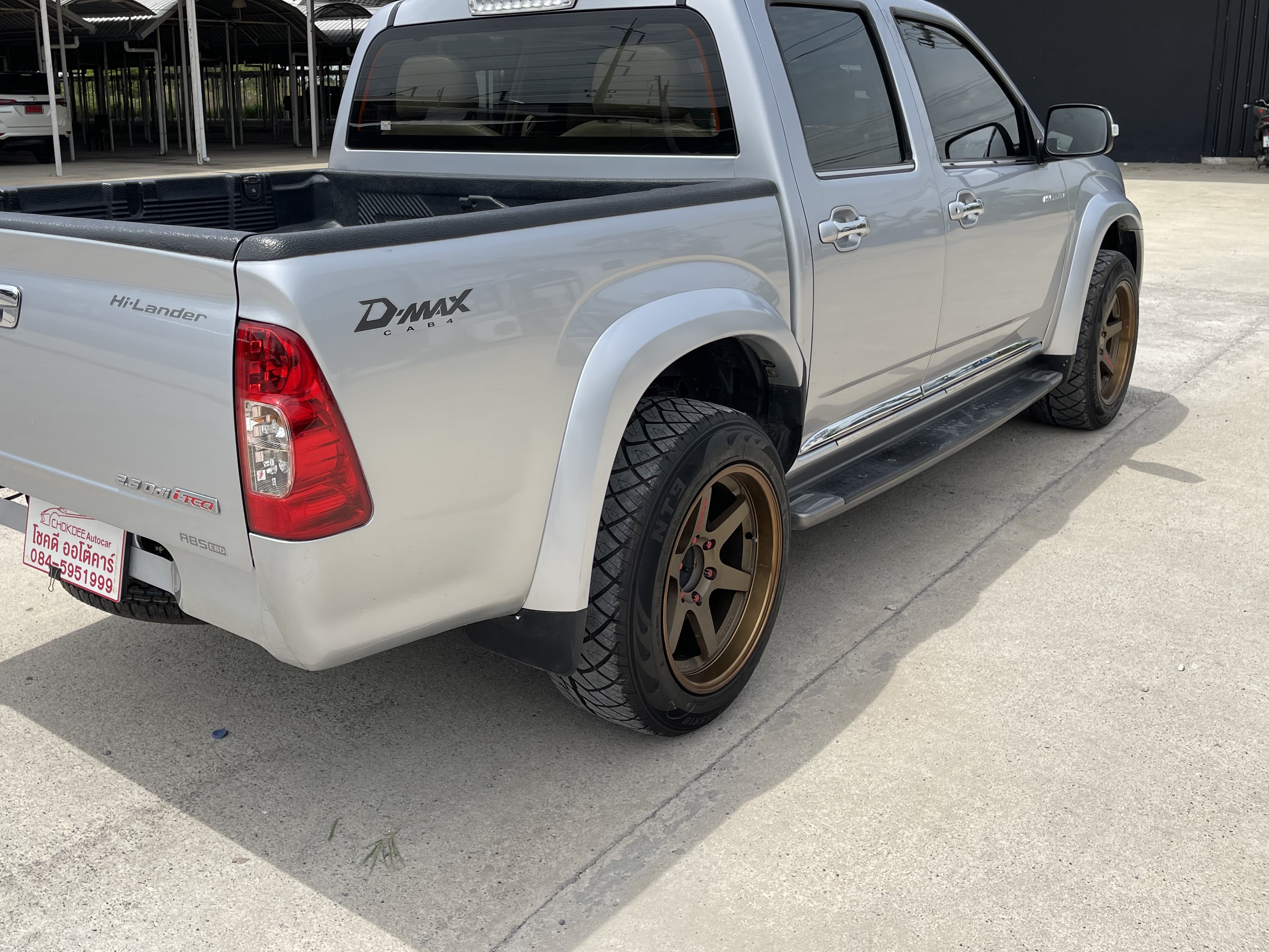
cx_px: 494
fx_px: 1210
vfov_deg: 42.7
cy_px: 365
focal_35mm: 33
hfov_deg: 54.9
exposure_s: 1/4348
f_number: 1.6
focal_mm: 5.1
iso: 32
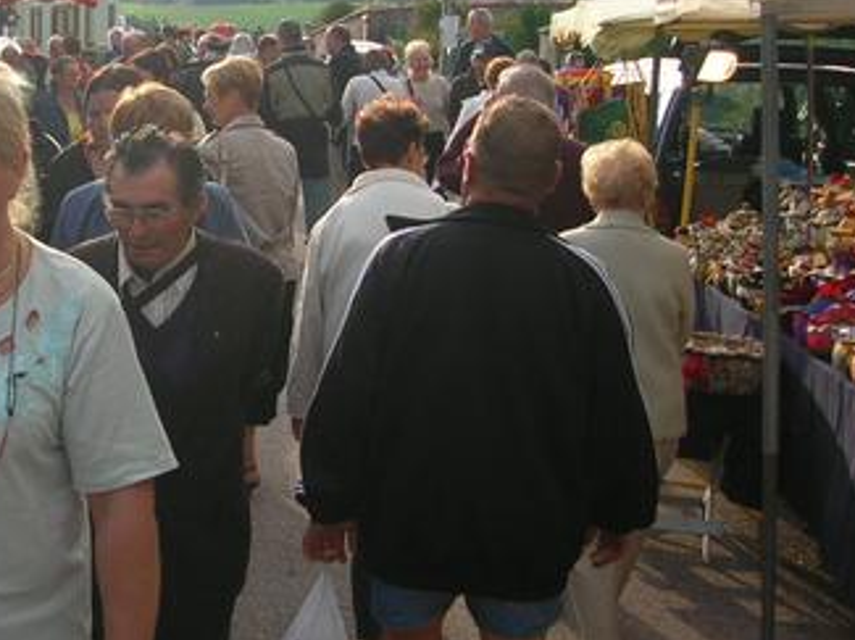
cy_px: 227
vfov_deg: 21.2
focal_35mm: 69
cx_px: 176
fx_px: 1702
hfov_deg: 27.6
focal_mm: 5.8
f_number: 2.8
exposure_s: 1/368
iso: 50
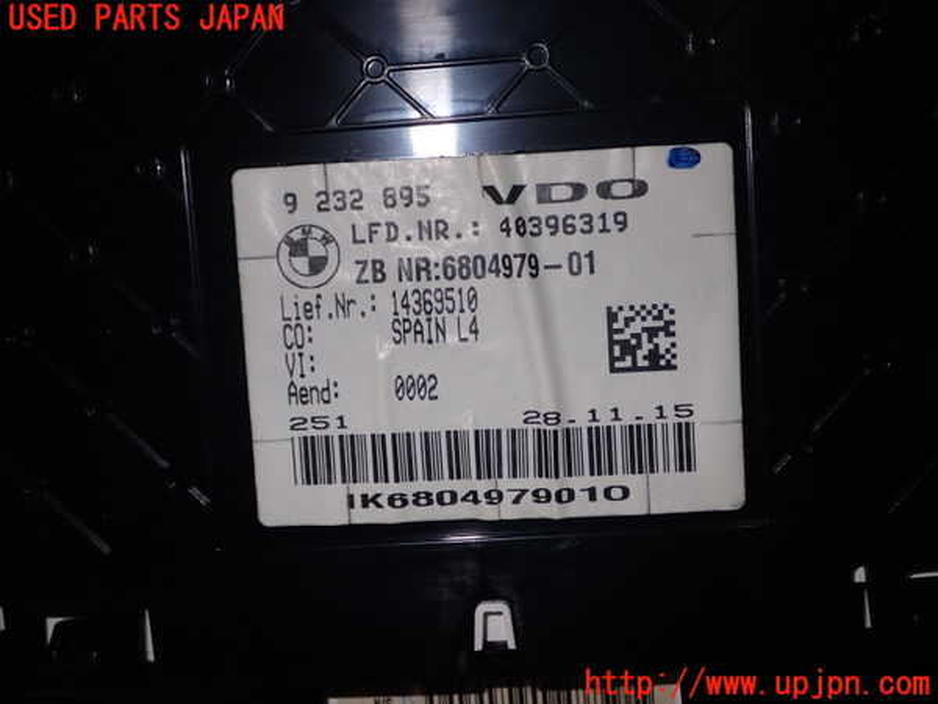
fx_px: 1274
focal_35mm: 47
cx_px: 469
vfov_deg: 30.9
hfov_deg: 40.4
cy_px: 352
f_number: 9
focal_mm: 8.4
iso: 200
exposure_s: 1/50
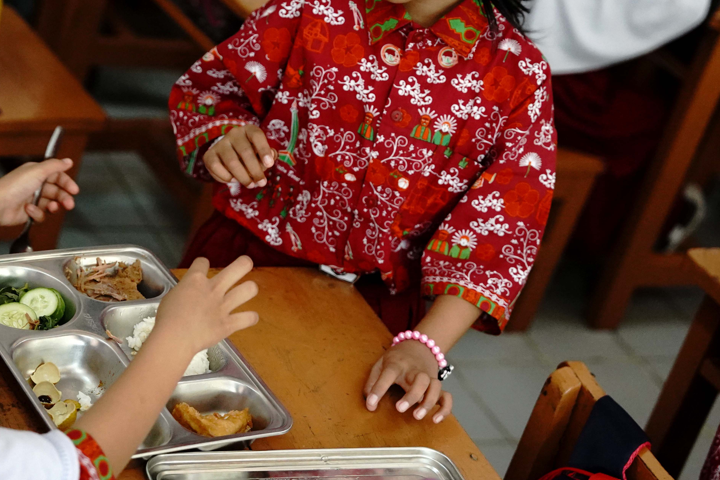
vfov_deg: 17.2
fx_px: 1580
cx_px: 175
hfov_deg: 25.4
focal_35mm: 79
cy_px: 131
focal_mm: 50
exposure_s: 1/320
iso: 6400
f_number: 2.8
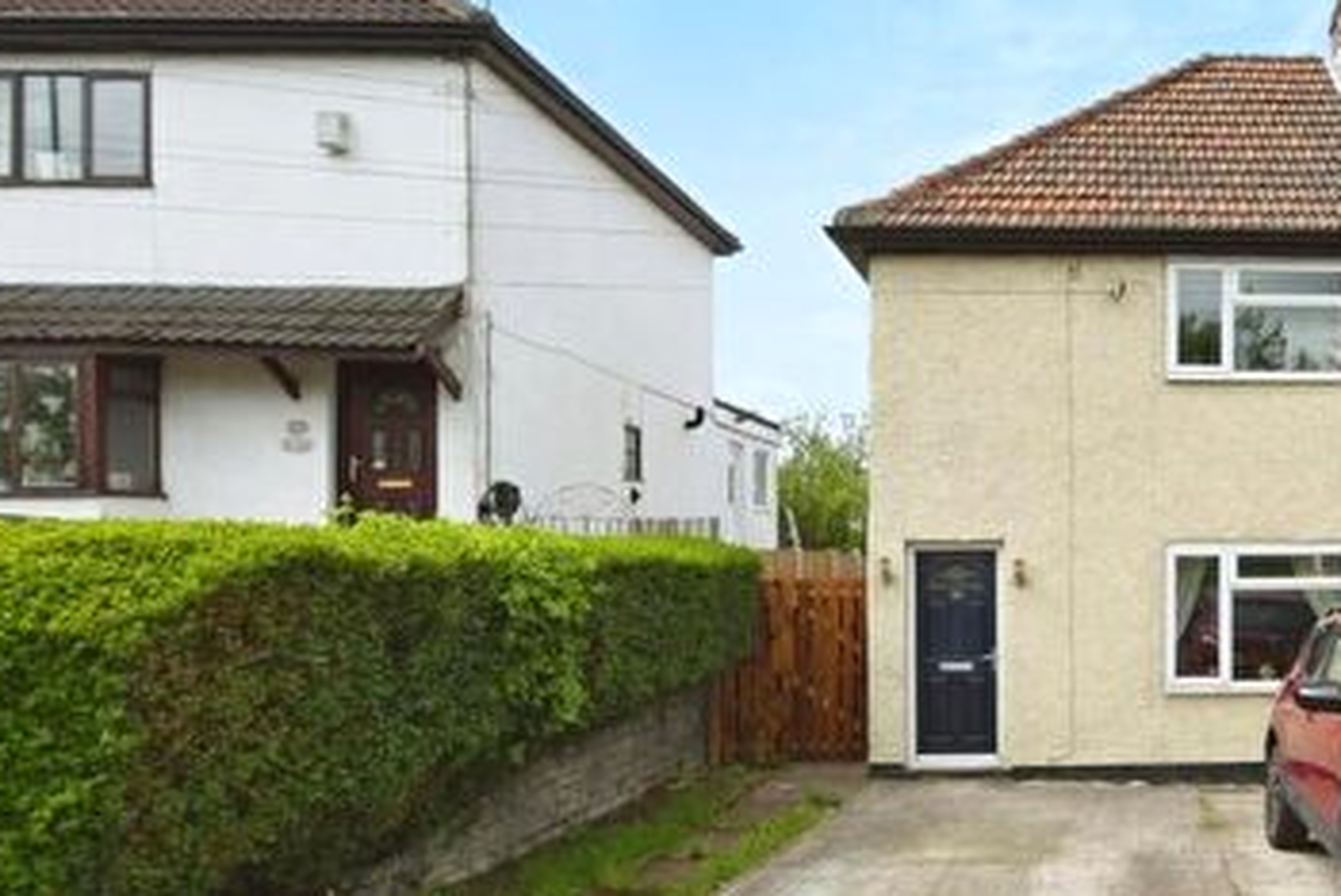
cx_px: 1161
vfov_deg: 43.7
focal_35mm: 30
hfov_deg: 55.2
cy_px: 431
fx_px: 1118
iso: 400
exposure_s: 1/800
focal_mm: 10
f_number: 8
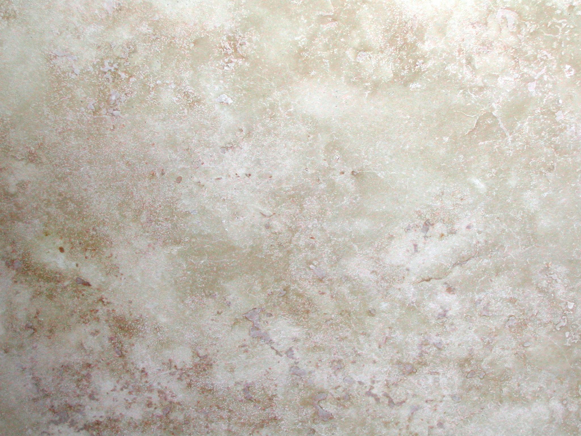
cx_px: 290
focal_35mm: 82
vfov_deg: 18.0
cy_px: 218
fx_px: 1376
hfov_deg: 23.8
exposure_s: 1/60.1
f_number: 4.1
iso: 100
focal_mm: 17.4
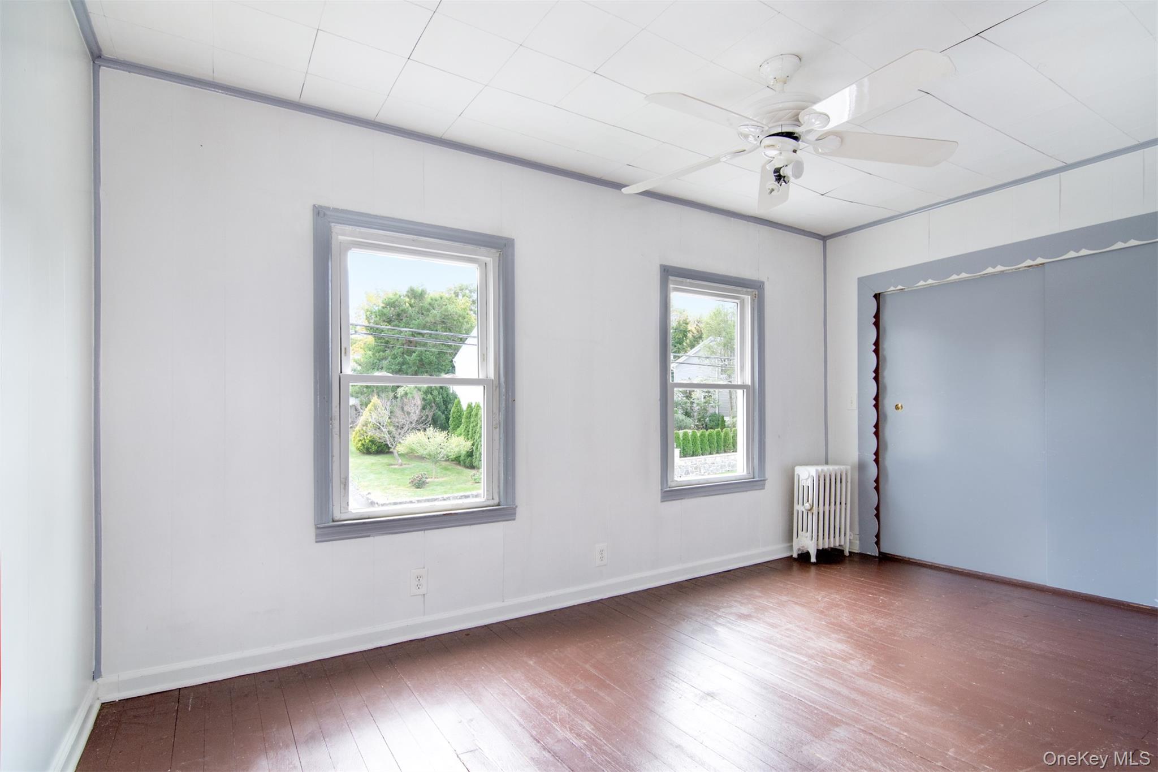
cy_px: 386
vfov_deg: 72.0
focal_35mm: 16
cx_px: 579
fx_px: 531
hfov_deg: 95.0
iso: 640
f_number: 8
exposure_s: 1/40
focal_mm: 11
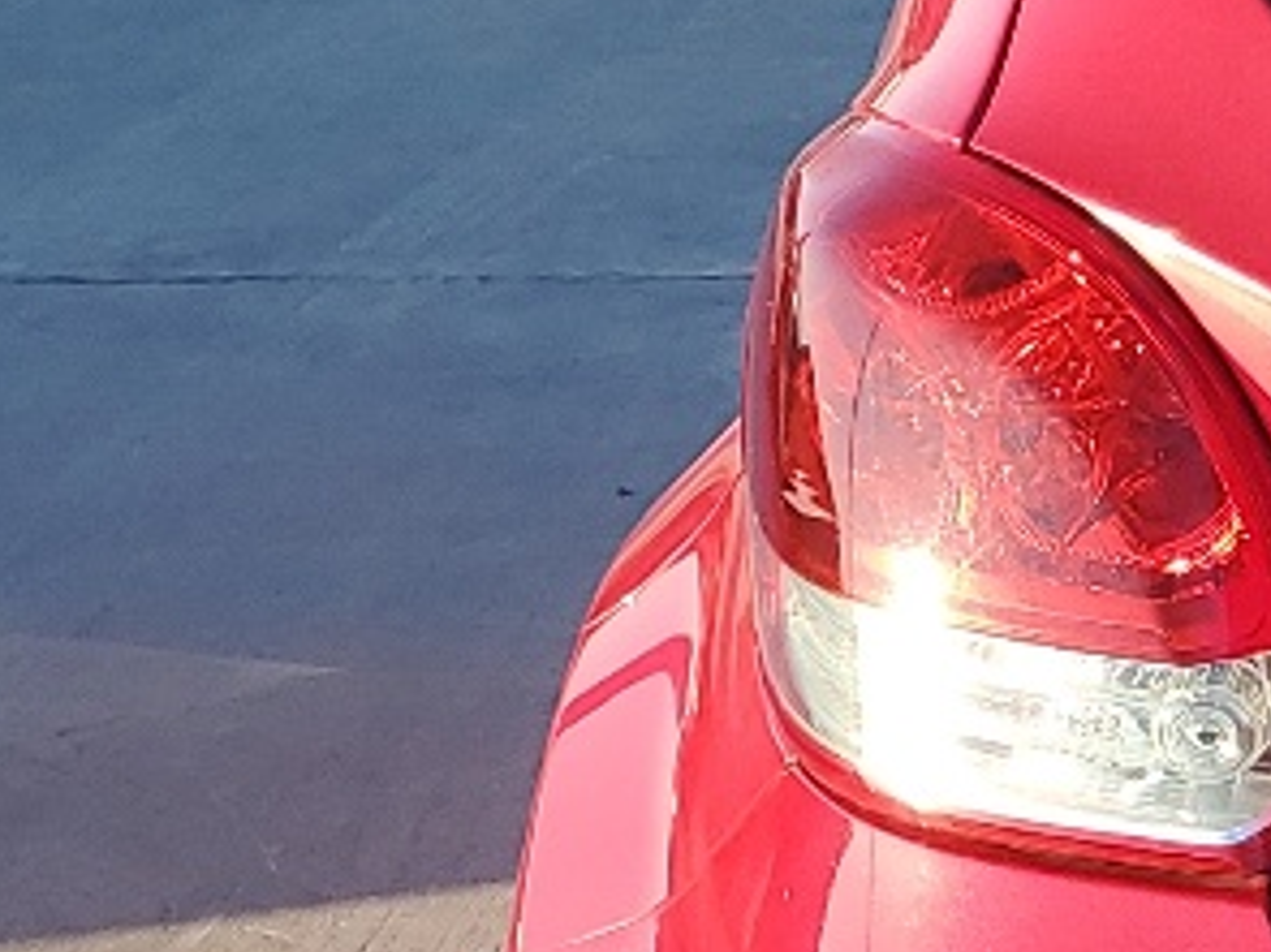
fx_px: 5175
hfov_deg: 12.4
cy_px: 1232
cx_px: 2525
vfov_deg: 10.3
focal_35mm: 141
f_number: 1.5
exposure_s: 1/625
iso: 50
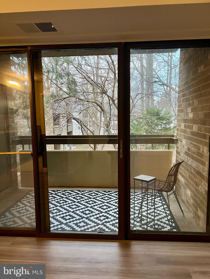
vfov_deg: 67.3
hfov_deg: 53.1
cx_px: 105
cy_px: 140
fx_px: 210
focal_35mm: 26
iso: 500
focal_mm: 5.7
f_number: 1.5
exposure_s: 1/60
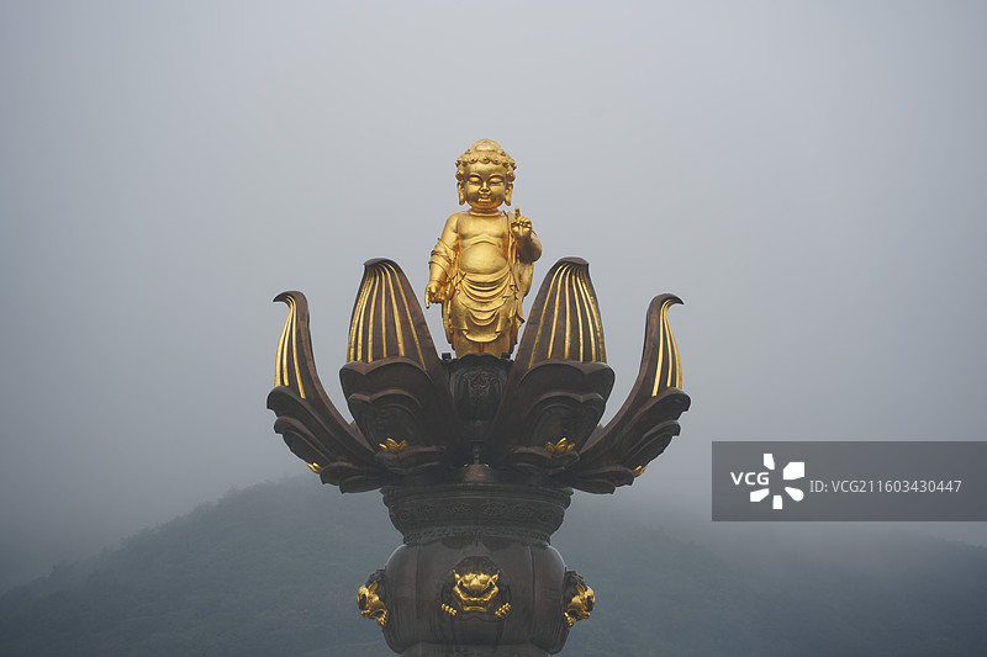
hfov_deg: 14.7
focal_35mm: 140
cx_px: 494
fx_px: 3837
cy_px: 328
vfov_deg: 9.8
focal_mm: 140
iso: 100
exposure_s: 1/200
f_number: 5.6
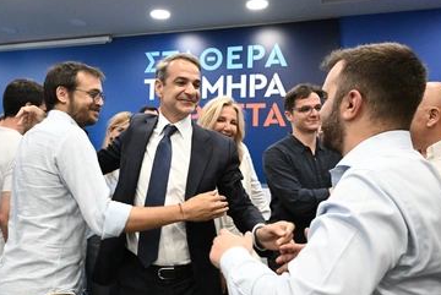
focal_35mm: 30
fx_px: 368
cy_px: 128
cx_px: 178
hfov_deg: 61.4
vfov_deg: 43.6
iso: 12800
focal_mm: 23
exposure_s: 1/320
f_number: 5.6
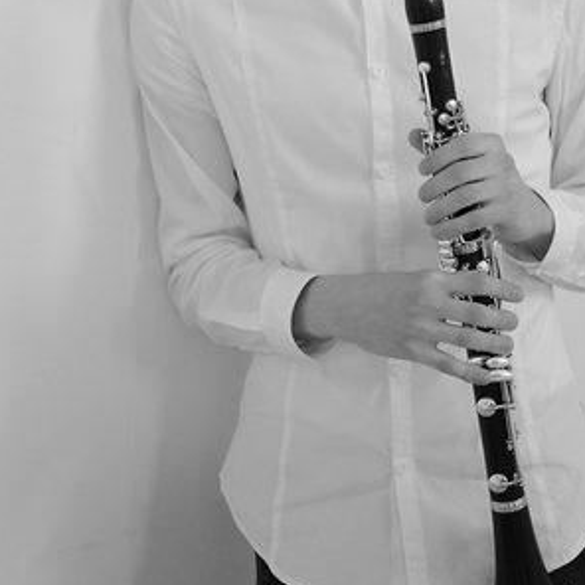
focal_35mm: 98
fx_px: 1874
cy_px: 125
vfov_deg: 17.6
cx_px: 386
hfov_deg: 17.7
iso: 1250
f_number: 5
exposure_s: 1/15
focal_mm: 38
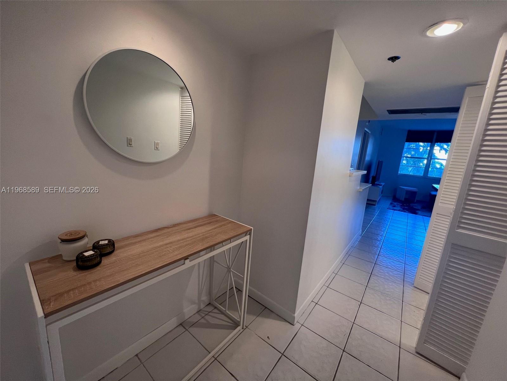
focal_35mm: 13
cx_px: 254
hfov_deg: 106.2
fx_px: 190
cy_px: 190
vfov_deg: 89.9
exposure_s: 1/120
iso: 160
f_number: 1.8
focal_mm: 1.57
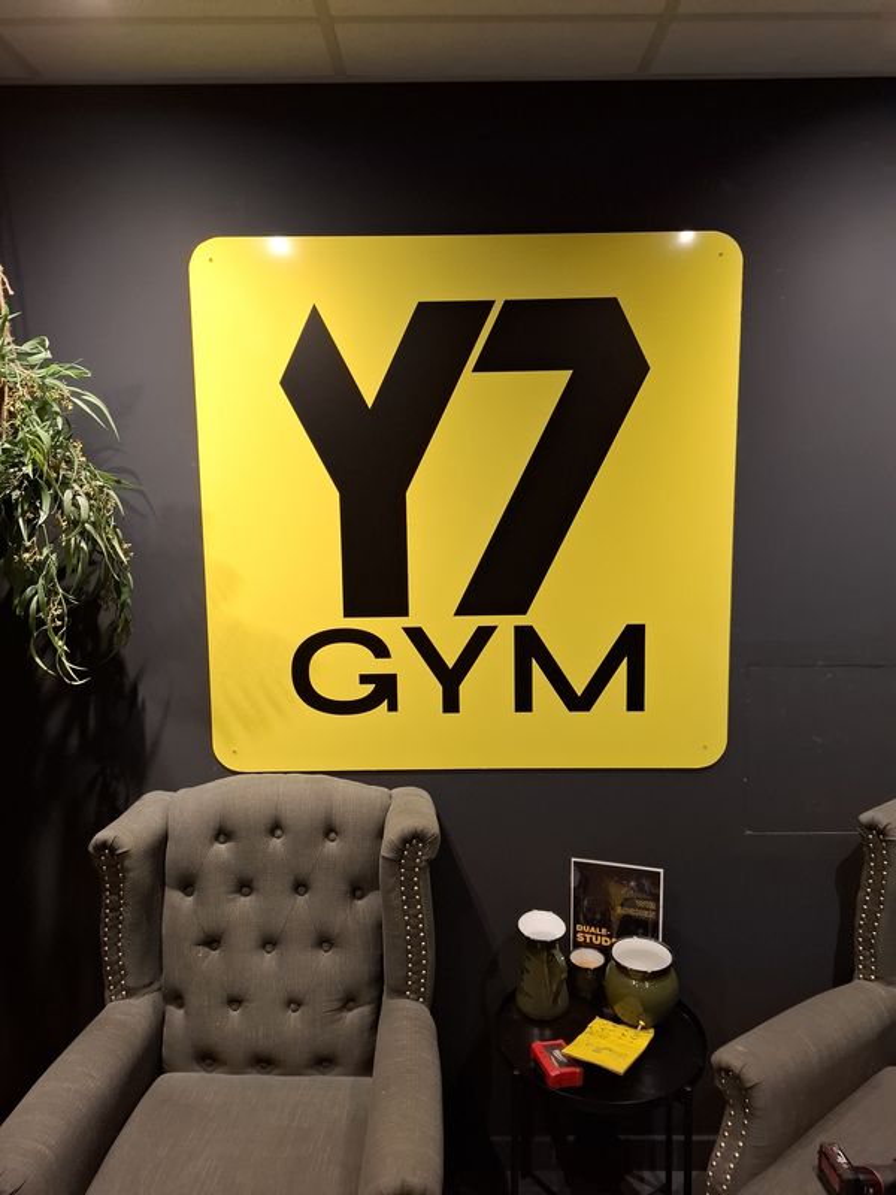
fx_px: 794
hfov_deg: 58.9
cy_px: 598
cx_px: 448
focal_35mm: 23
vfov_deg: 73.9
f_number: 1.8
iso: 250
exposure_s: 1/33
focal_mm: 5.54
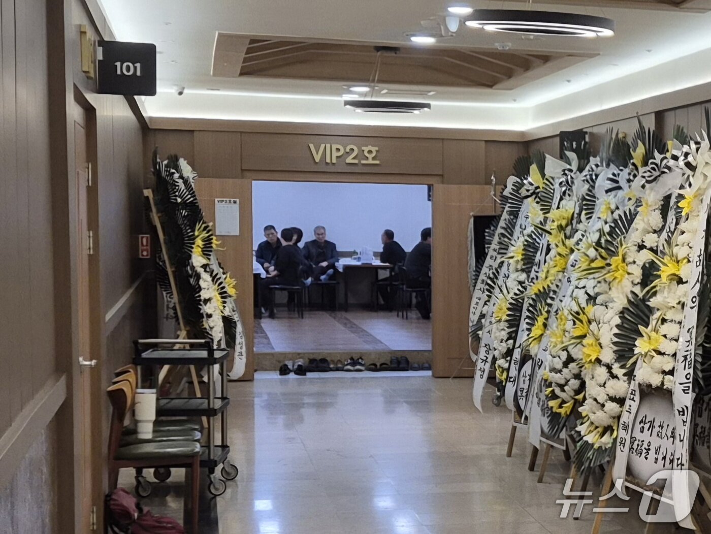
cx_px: 356
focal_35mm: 23
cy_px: 267
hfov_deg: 73.9
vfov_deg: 58.9
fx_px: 473
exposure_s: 1/120
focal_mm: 5.4
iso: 100
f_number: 1.8
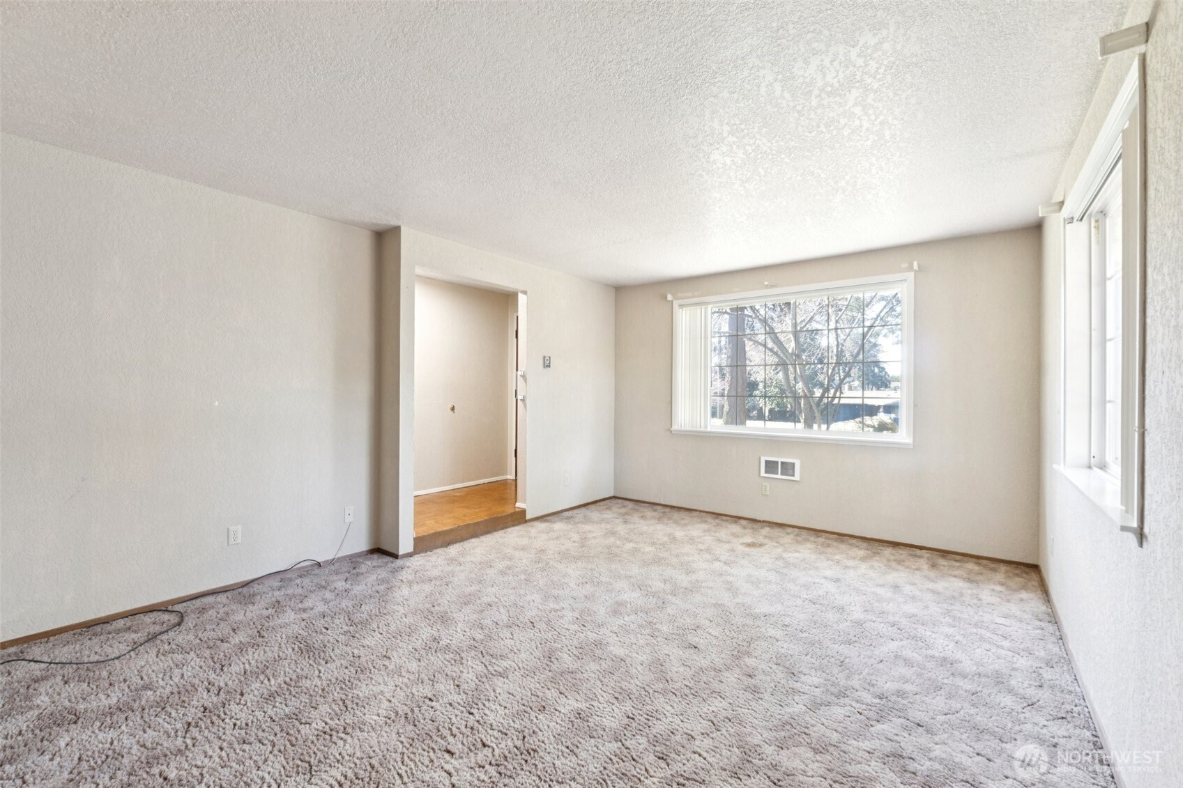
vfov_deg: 77.3
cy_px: 394
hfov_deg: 100.4
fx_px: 493
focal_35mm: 15
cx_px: 592
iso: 250
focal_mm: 10
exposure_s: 1/3.33
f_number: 9
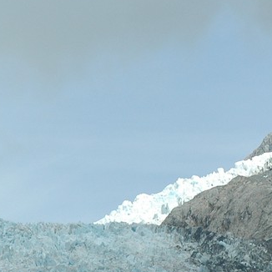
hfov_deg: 4.3
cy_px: 165
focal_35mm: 411
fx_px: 3654
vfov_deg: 4.3
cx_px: 256
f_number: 10
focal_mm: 70
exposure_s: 1/320
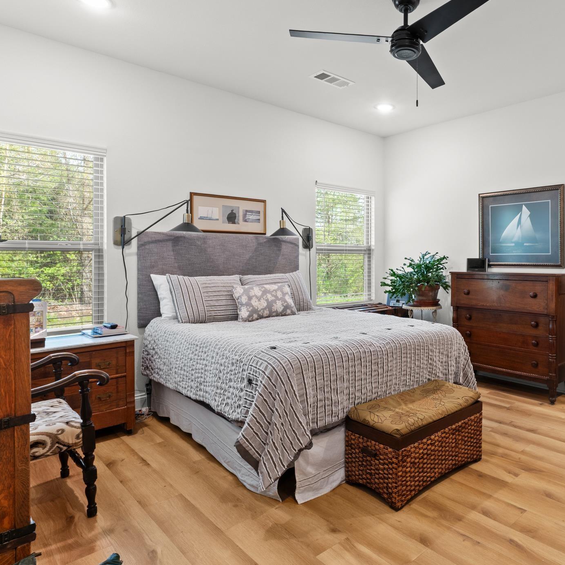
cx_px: 406
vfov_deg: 67.2
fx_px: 425
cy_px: 266
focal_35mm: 23
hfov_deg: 64.3
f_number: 9
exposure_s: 1/1.67
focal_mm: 10
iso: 200
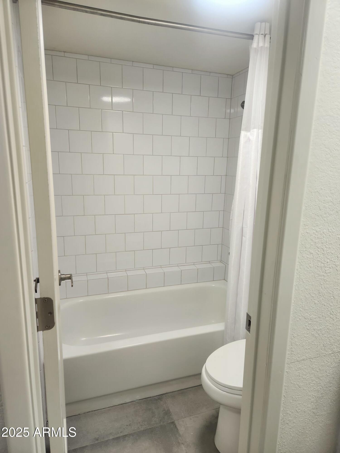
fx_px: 301
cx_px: 170
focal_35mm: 23
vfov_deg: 73.9
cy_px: 226
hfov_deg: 58.9
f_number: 1.8
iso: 100
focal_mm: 5.4
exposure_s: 1/120
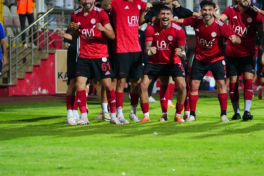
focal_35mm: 182
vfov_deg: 7.5
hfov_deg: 11.3
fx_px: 1335
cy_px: 46
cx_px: 168
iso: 6400
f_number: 2.8
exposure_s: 1/2000
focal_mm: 115
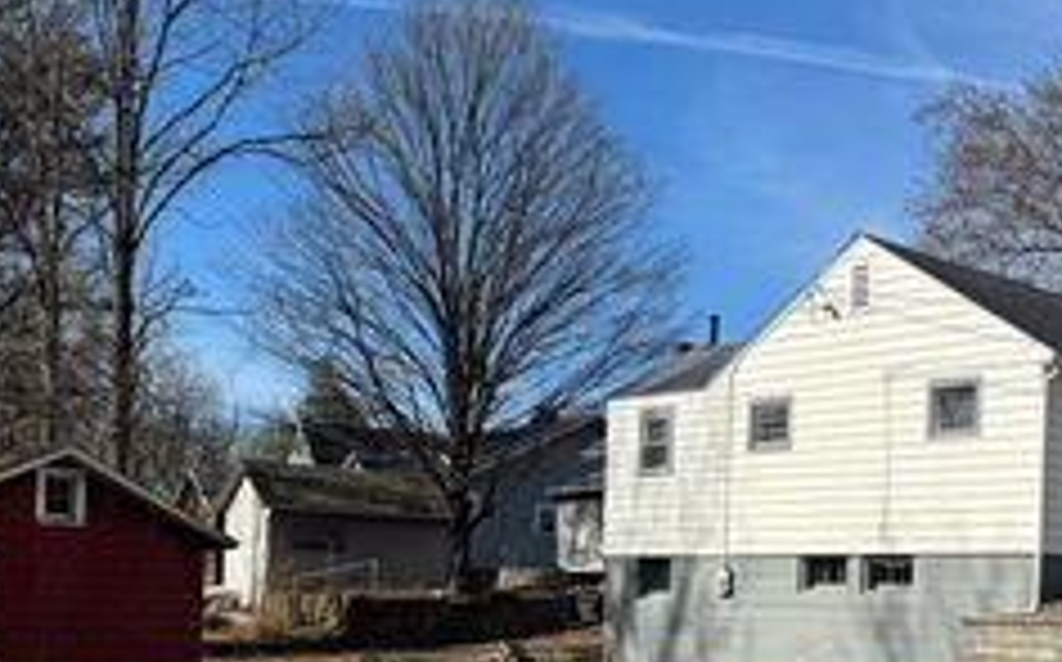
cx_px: 842
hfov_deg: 36.4
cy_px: 538
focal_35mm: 54
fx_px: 1561
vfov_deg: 23.5
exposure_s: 1/4950
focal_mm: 6.76
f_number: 1.78
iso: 80
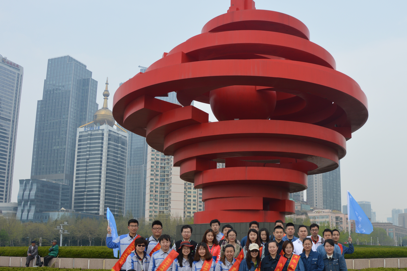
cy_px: 175
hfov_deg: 49.8
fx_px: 429
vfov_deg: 34.7
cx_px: 274
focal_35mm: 38
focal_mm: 18
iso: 100
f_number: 8
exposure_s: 1/250
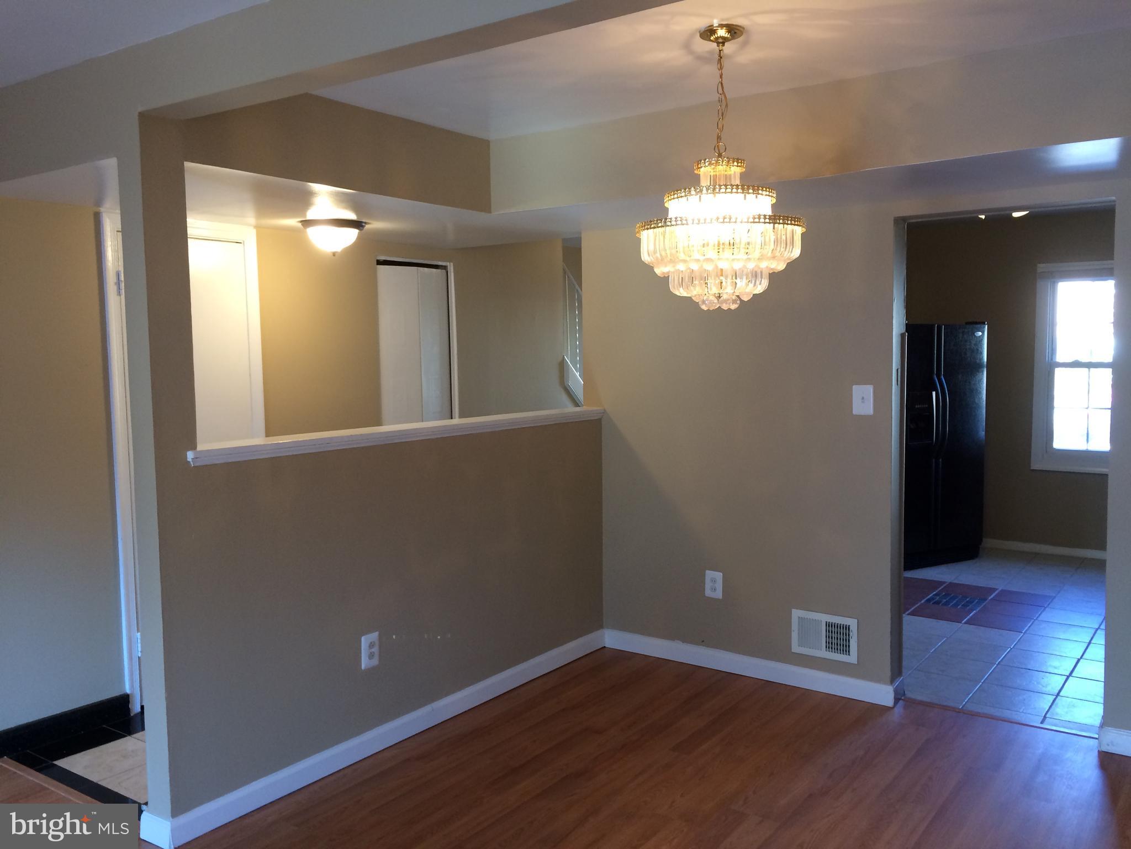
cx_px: 566
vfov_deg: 48.2
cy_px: 424
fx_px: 948
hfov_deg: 61.7
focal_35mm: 29
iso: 100
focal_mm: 4.15
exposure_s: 1/30
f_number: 2.2
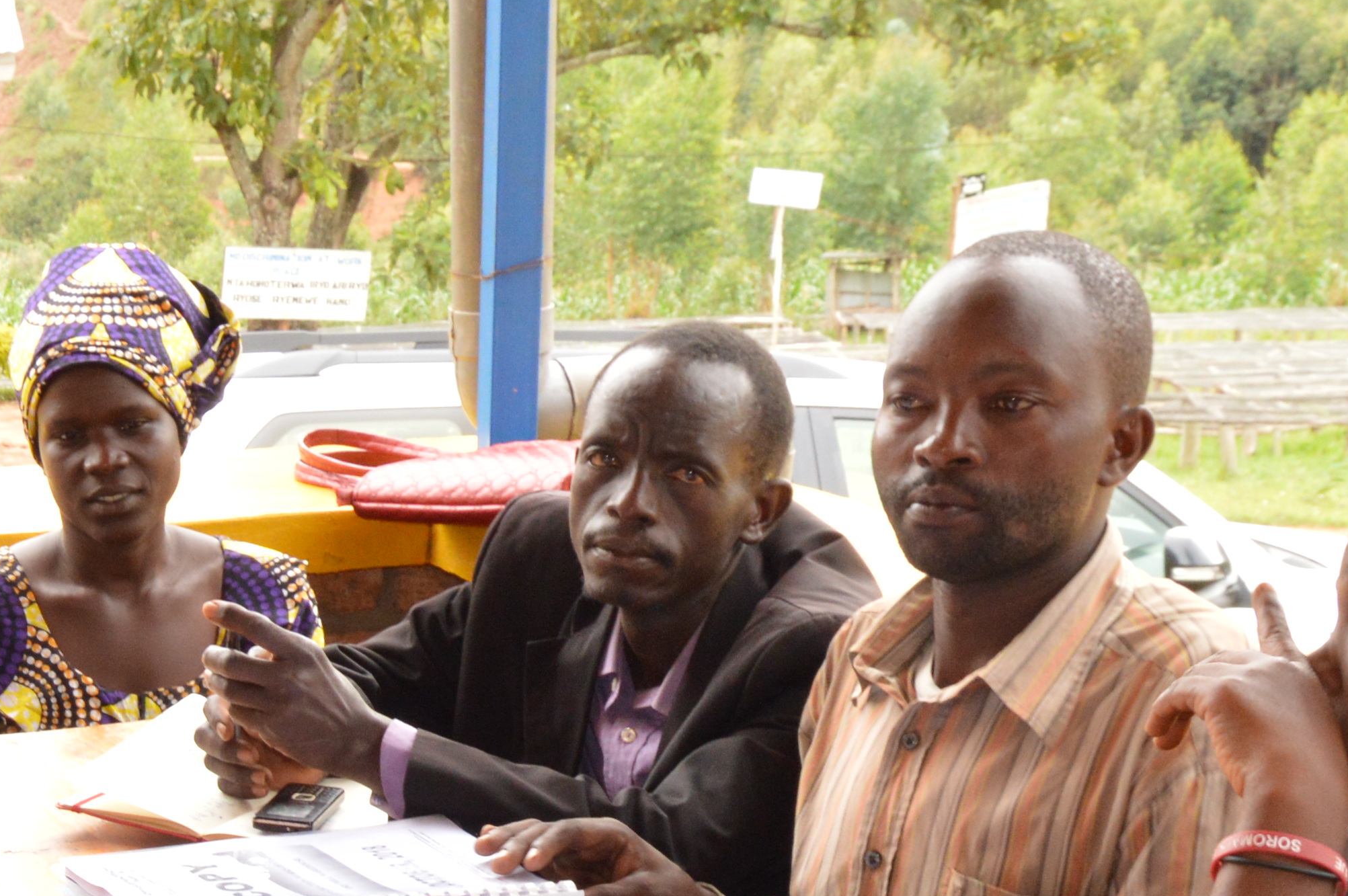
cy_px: 1224
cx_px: -139
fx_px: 3199
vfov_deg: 15.1
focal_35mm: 86
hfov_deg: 22.4
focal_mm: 19
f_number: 9
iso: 800
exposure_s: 1/60
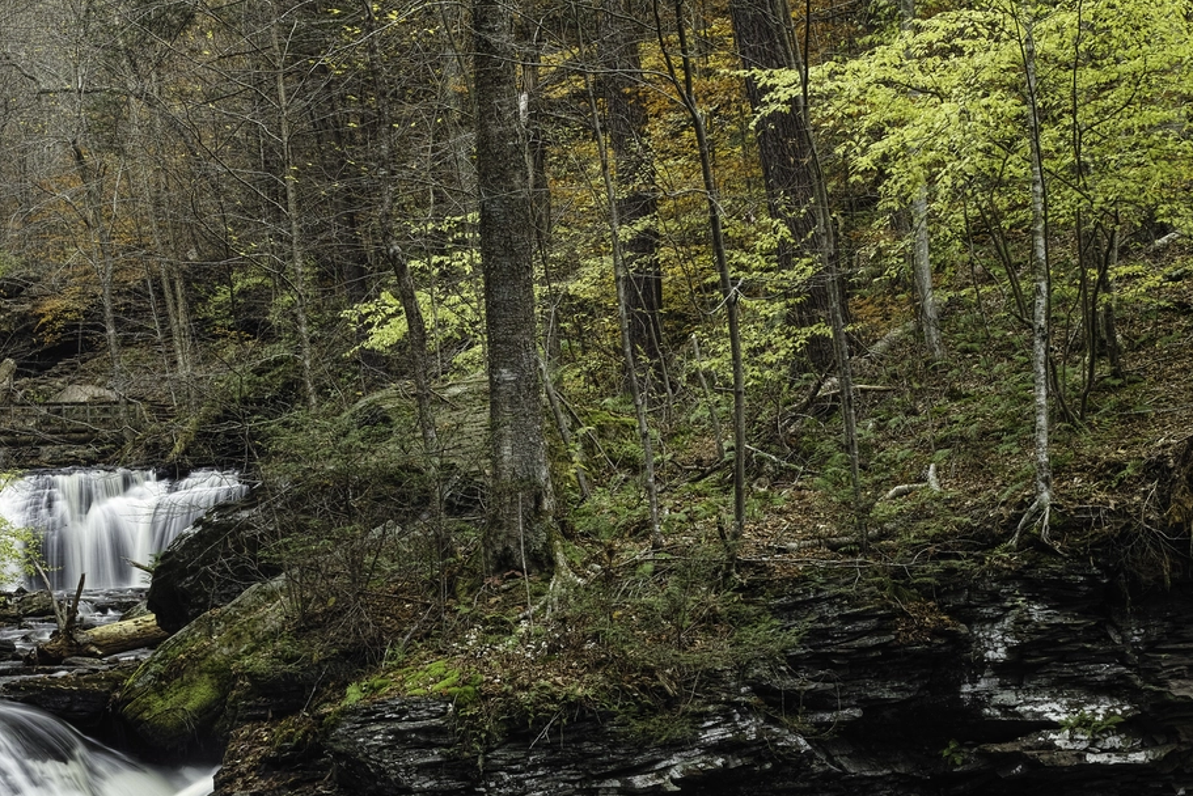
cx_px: 265
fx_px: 2652
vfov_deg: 17.0
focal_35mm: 80
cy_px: 596
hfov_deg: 25.0
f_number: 13
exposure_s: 1/2.5
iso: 100
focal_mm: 30
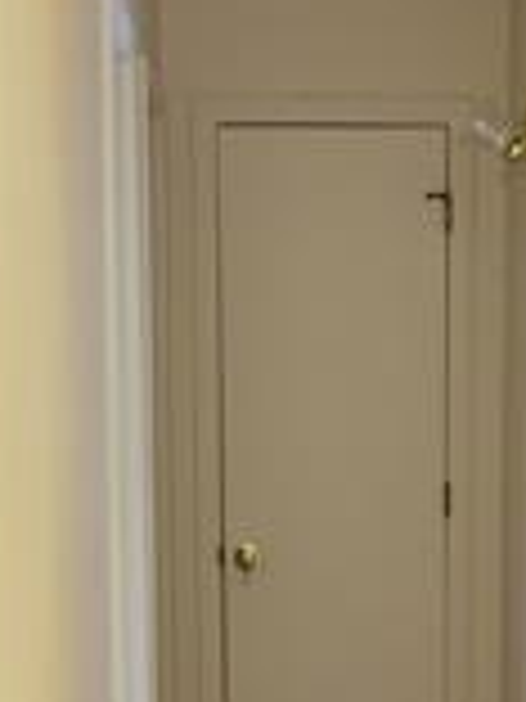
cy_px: 950
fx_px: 2999
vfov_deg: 12.8
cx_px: 400
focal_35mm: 148
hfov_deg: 10.0
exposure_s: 1/40
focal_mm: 6.76
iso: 500
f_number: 1.78
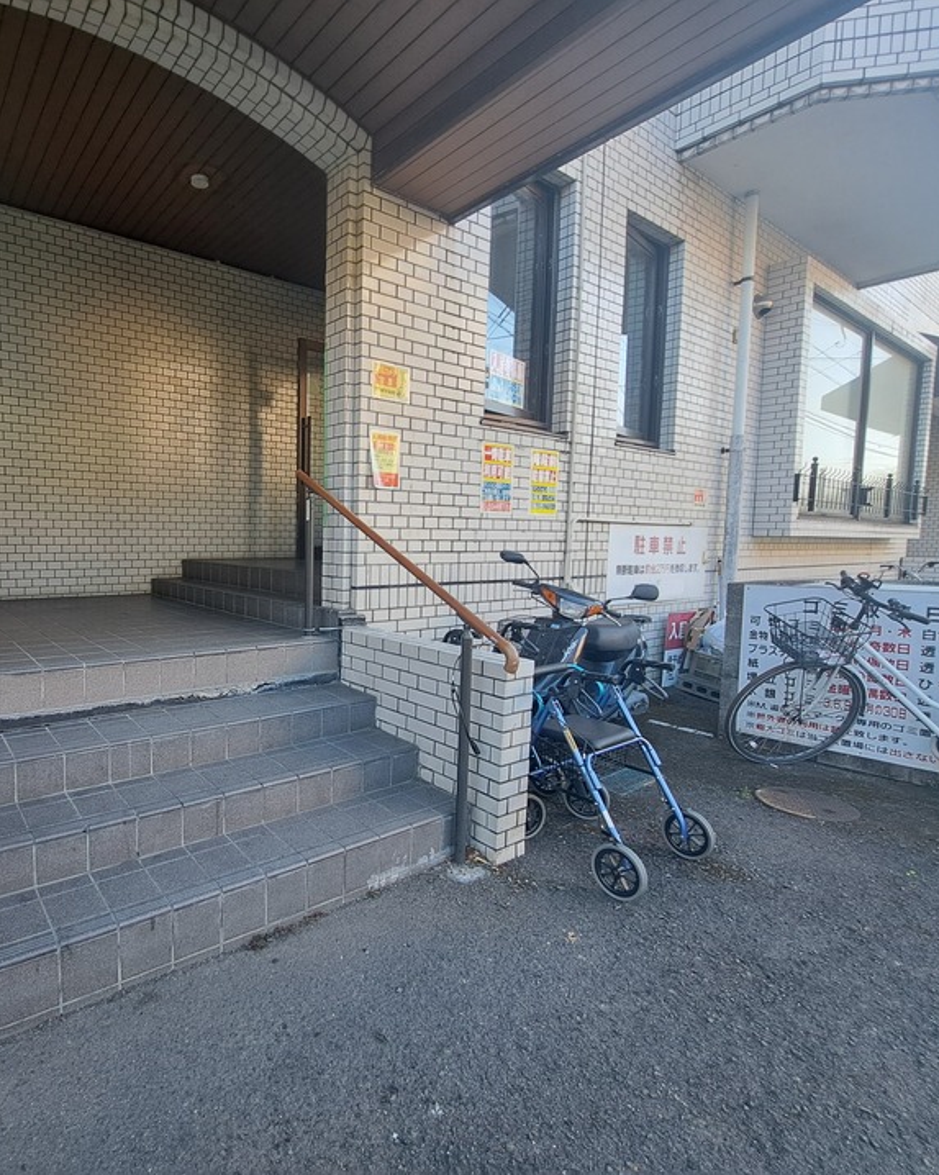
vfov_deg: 89.7
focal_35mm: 17
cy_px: 588
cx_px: 302
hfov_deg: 74.2
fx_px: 591
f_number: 2.2
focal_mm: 1.74
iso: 50
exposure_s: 1/100
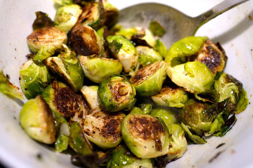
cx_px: 126
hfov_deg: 43.6
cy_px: 84
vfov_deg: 29.9
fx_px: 316
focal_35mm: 45
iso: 200
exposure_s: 1/42
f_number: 2.8
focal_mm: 30
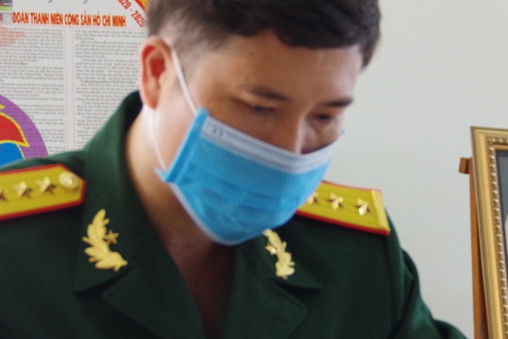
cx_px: 272
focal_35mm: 191
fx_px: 2696
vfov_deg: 7.2
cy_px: 171
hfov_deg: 10.8
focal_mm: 40
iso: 800
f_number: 4.5
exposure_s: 1/100
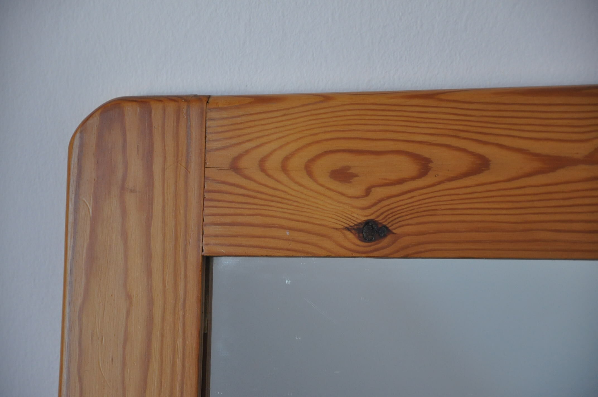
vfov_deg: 8.7
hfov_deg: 13.1
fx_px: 2613
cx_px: 299
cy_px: 198
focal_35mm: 158
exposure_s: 1/125
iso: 1600
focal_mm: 105
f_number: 5.6
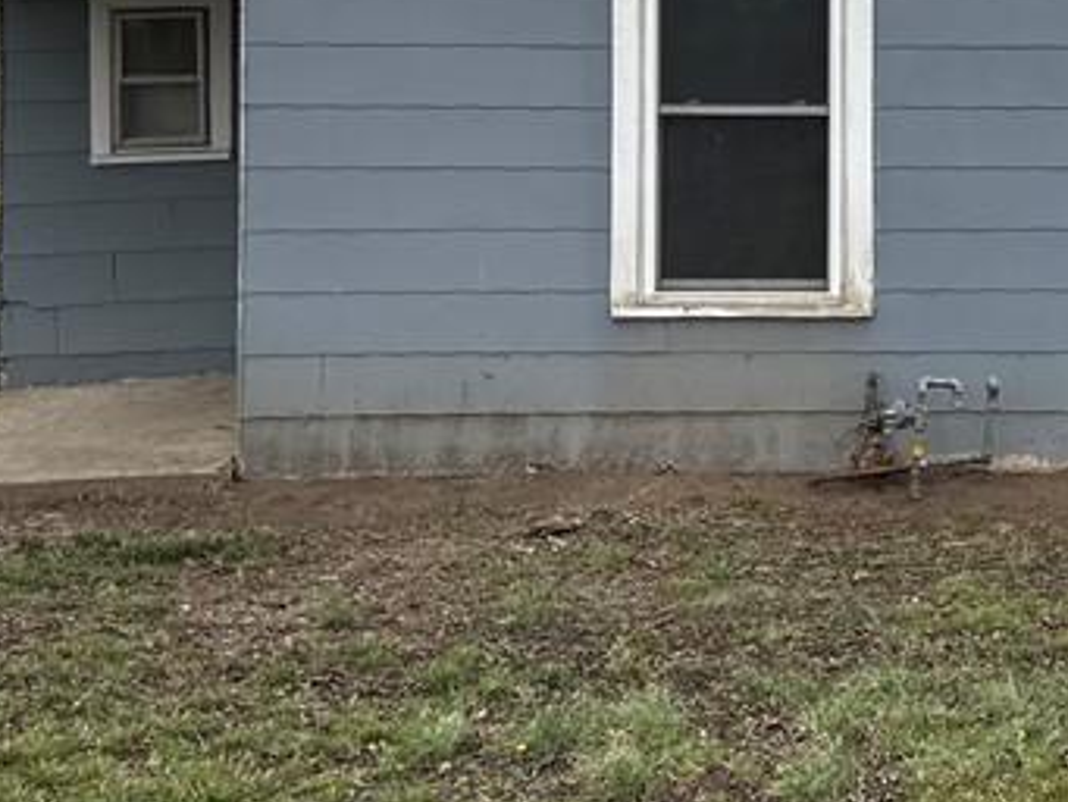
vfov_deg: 19.9
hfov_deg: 26.3
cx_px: 930
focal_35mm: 72
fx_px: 2222
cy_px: 28
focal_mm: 6.76
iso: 80
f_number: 1.78
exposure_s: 1/1770
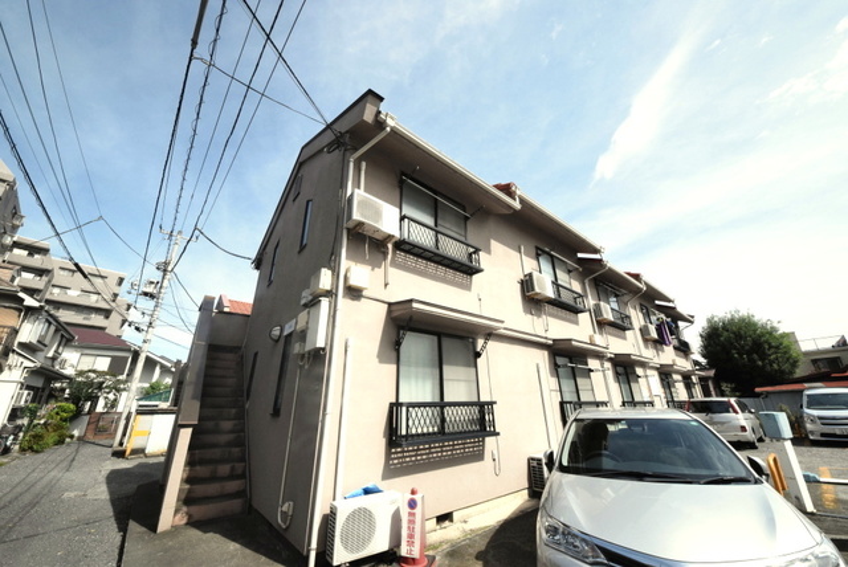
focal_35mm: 12
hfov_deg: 112.6
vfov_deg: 90.1
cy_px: 284
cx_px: 424
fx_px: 283
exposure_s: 1/1000
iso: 3200
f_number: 16
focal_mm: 8
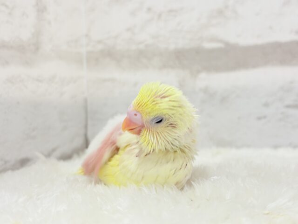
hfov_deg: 36.8
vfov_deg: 28.0
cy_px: 112
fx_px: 448
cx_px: 149
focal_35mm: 52
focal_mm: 5.96
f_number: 1.6
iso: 64
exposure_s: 1/100
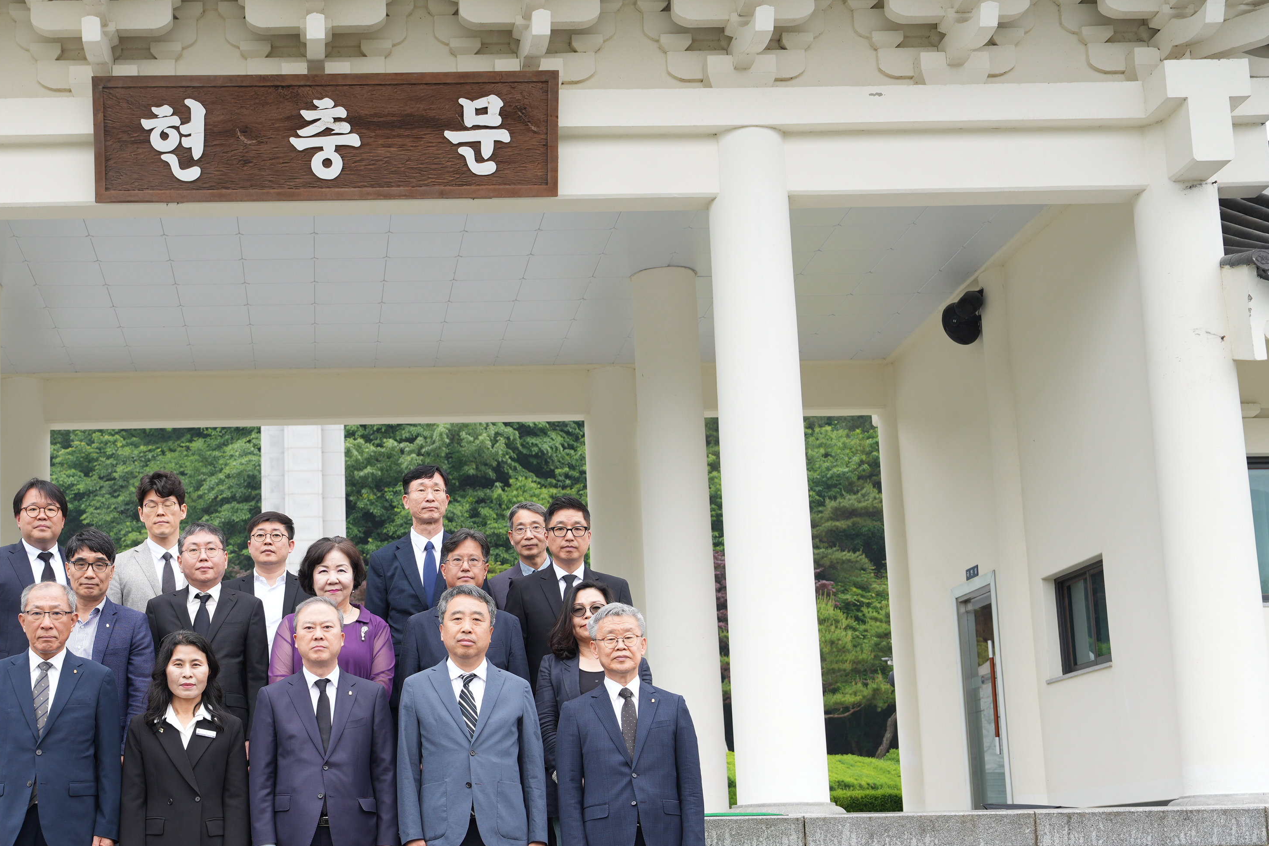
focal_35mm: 52
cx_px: 317
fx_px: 1833
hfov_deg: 37.3
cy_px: 577
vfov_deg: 25.8
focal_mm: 32
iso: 160
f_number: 4
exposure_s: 1/250
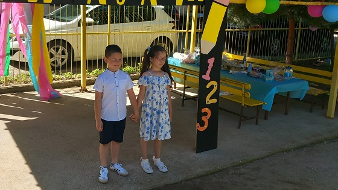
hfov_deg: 47.9
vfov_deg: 28.3
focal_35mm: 42
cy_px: 74
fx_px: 376
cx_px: 126
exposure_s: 1/195
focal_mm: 4
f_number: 1.8
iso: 20
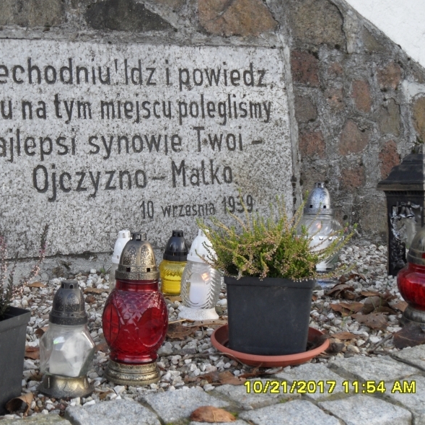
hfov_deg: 28.5
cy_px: 212
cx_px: 151
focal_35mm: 60
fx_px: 833
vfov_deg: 28.6
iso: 100
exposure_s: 1/125
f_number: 3.8
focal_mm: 8.2
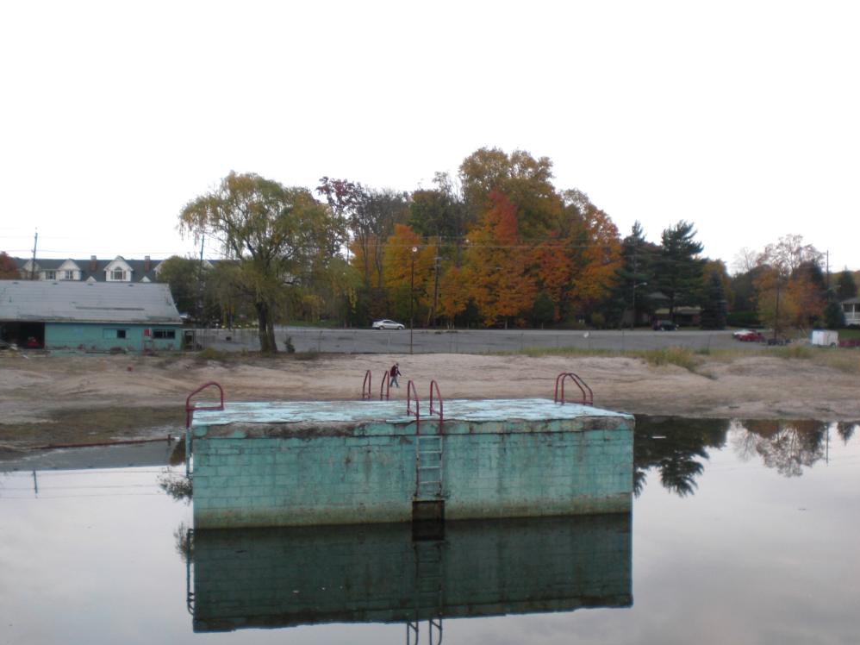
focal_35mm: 39
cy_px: 329
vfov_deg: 36.8
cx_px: 427
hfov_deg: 47.9
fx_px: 969
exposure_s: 1/100
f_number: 3.1
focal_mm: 6.3
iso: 100
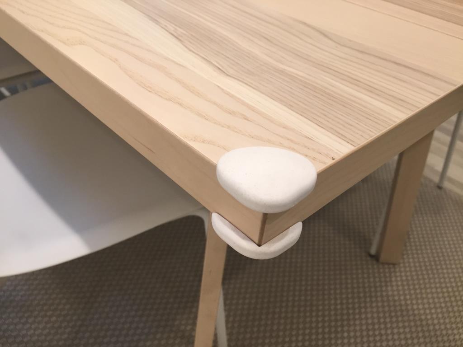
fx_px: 388
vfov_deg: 48.2
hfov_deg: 61.7
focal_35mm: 29
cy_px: 174
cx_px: 232
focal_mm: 4.15
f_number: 2.2
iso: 64
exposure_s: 1/33
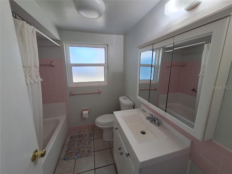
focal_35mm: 13
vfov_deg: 89.9
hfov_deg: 106.2
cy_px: 87
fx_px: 87
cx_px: 116
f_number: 2.2
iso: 80
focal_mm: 1.74
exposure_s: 1/120
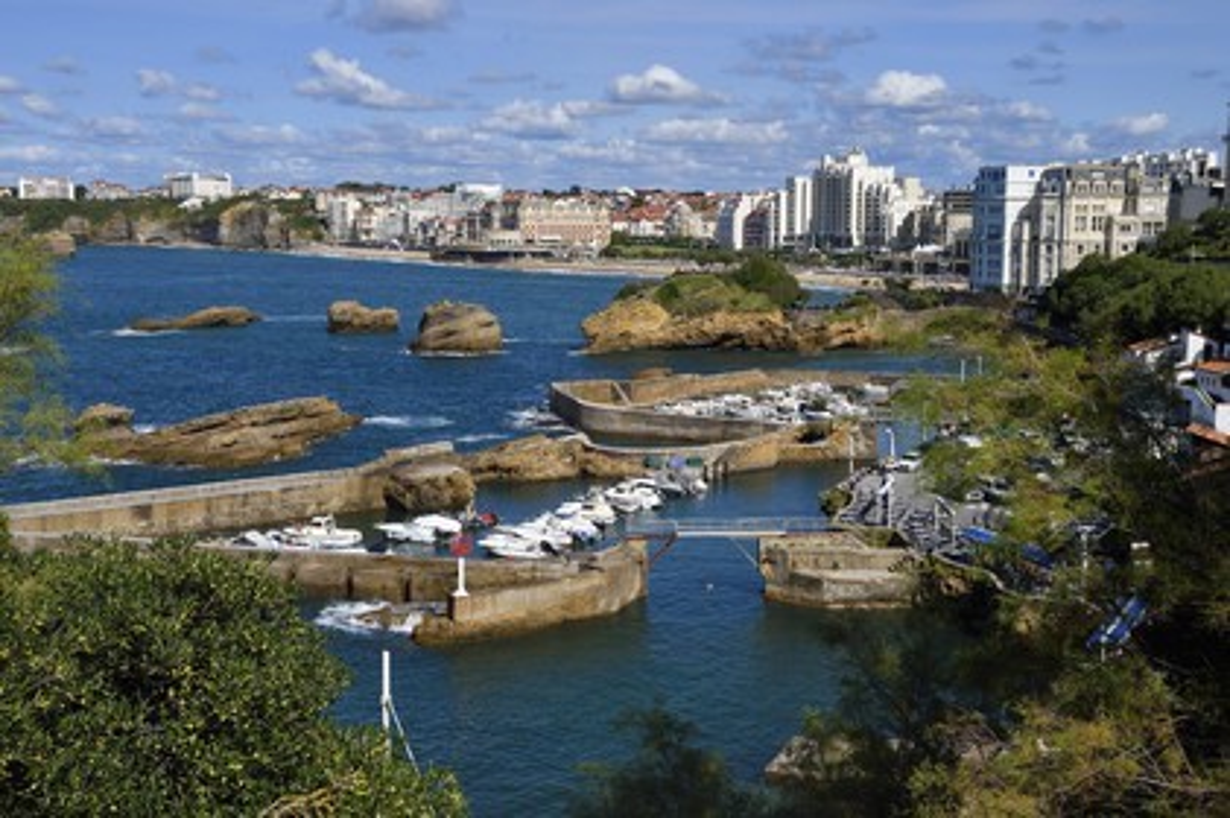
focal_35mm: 48
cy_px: 409
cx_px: 615
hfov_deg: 41.1
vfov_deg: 28.0
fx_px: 1639
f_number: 13
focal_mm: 48
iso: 200
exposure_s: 1/320
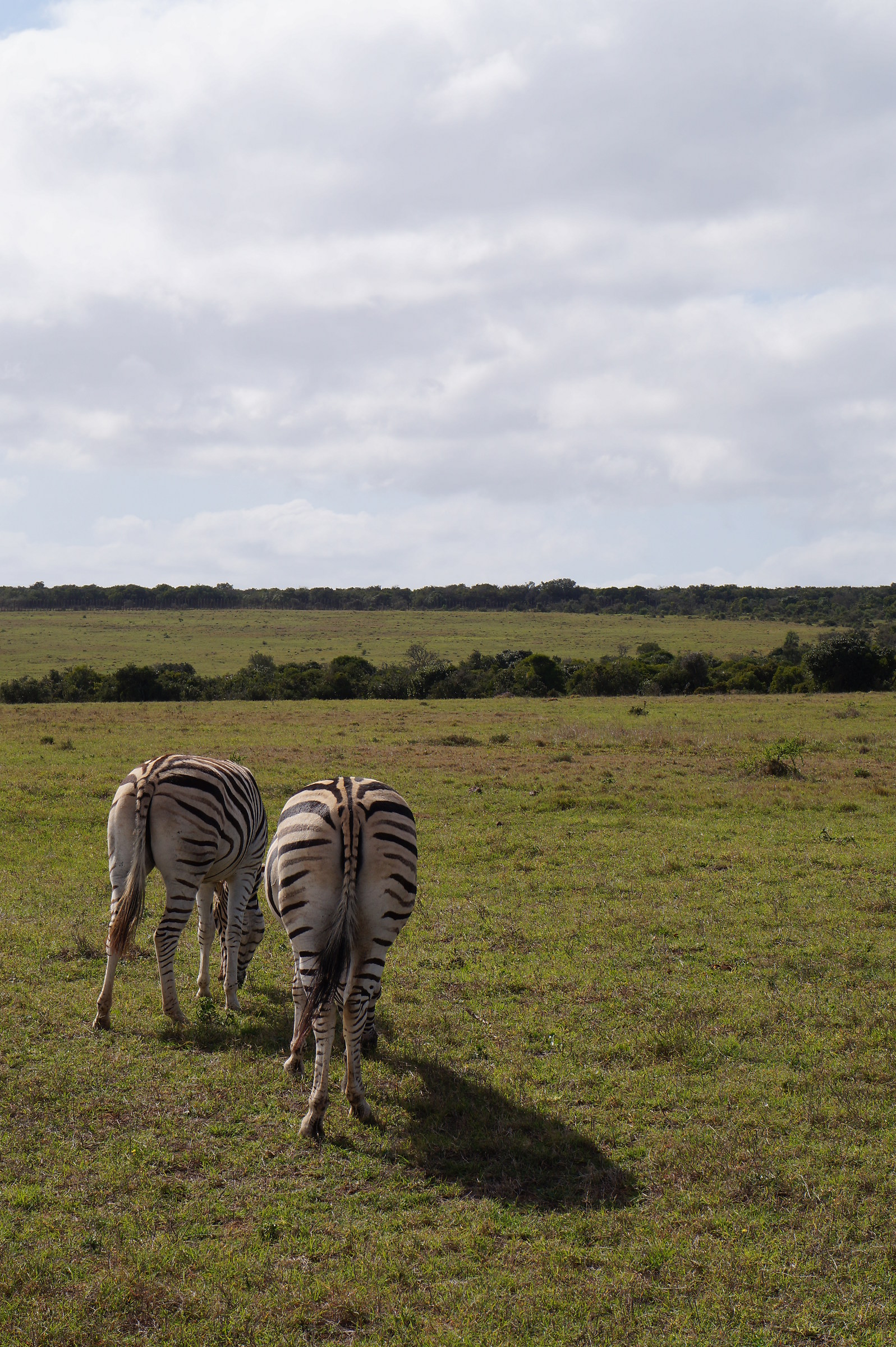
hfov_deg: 16.5
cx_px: 448
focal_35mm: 82
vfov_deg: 24.6
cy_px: 674
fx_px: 3084
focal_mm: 55
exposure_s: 1/200
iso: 100
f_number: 13
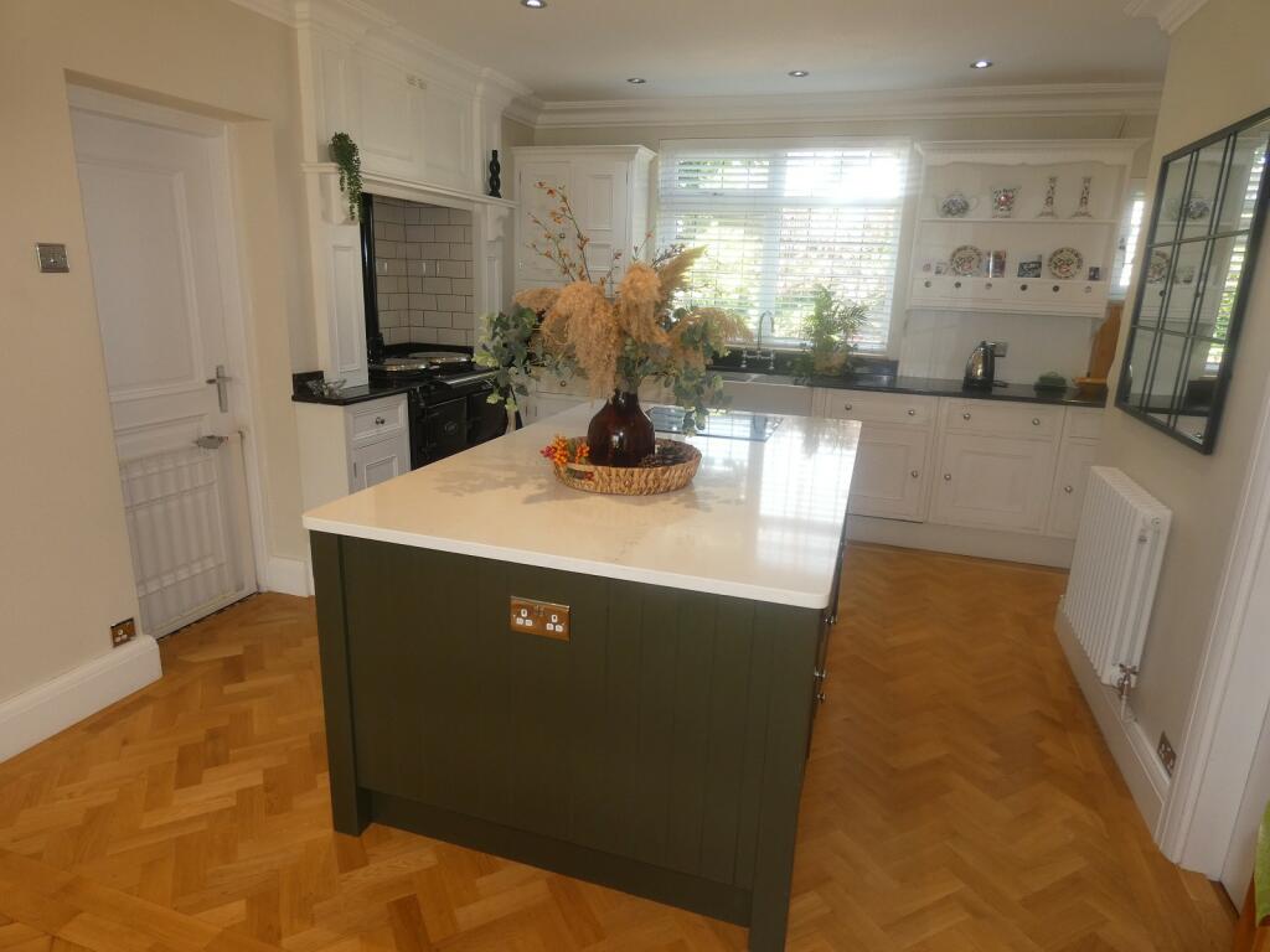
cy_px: 476
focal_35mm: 20
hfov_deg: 81.7
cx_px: 635
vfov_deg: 66.0
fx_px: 734
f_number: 3.2
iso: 125
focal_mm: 3.6
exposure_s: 1/60
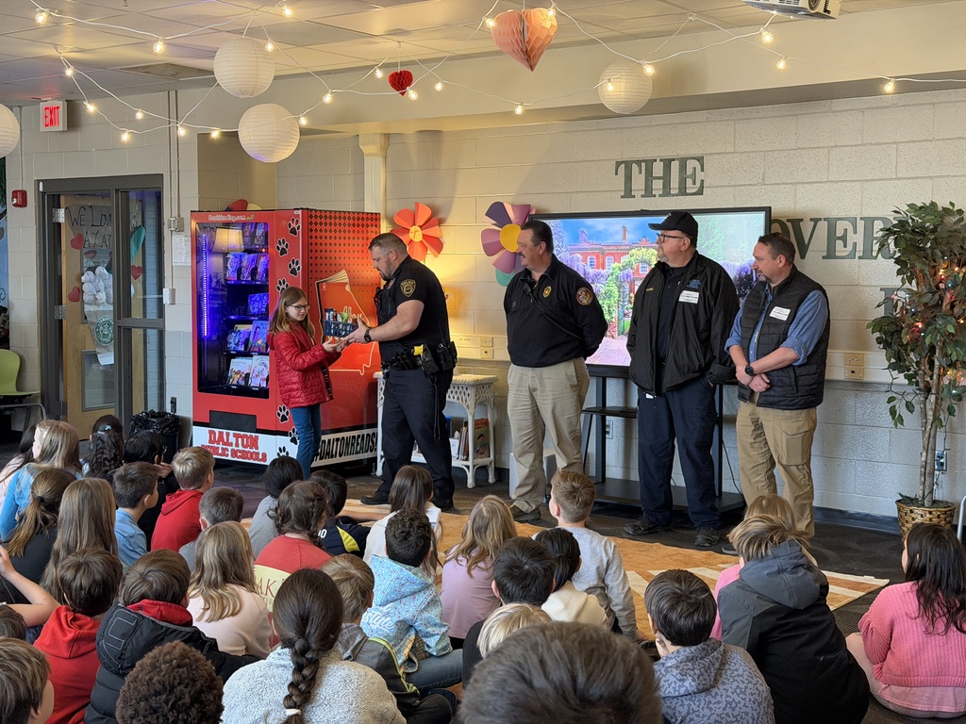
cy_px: 362
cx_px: 483
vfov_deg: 30.3
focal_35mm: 48
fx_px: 1339
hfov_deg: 39.7
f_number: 1.78
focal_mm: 6.76
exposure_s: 1/40
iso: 250
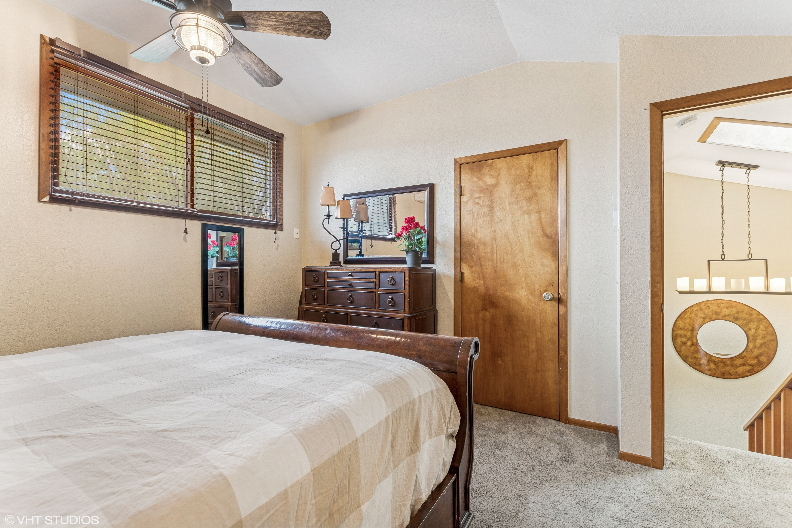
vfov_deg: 77.3
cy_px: 264
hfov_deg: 100.4
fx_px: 330
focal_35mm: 15
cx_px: 396
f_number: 6.3
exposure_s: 1/6
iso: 100
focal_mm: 10
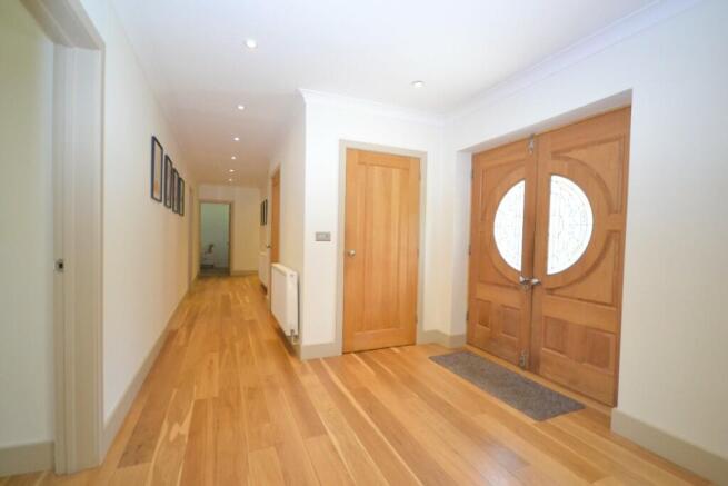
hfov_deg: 100.4
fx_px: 303
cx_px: 364
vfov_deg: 77.4
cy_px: 243
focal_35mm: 15
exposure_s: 1/60
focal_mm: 10
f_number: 4
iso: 1800
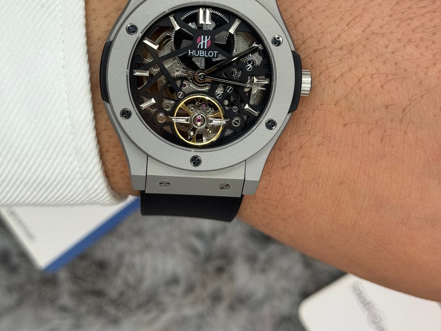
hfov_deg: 29.8
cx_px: 223
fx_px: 828
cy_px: 108
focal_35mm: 65
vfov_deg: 22.5
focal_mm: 6.76
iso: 64
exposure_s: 1/693
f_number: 1.78
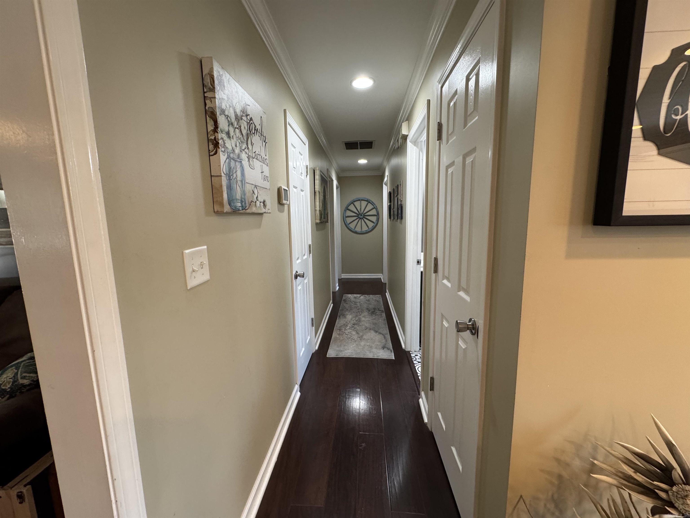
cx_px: 345
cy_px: 259
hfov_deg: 102.1
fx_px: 279
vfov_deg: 85.7
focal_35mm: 14
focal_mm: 2.22
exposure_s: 1/60
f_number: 2.2
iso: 250
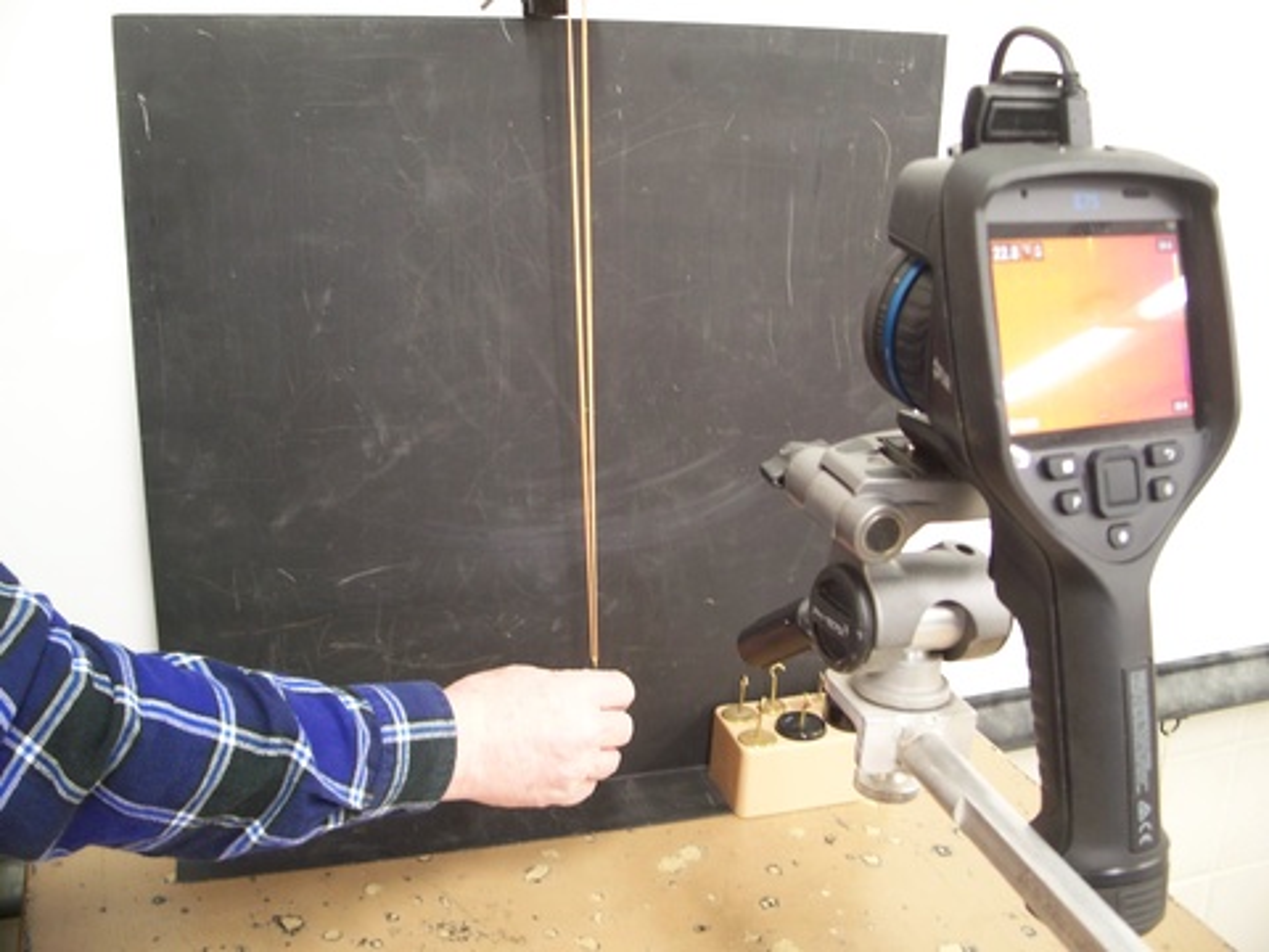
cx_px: 634
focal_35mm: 37
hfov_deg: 50.1
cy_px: 476
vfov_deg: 38.7
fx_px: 1356
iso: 200
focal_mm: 7.8
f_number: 2.8
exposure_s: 1/13
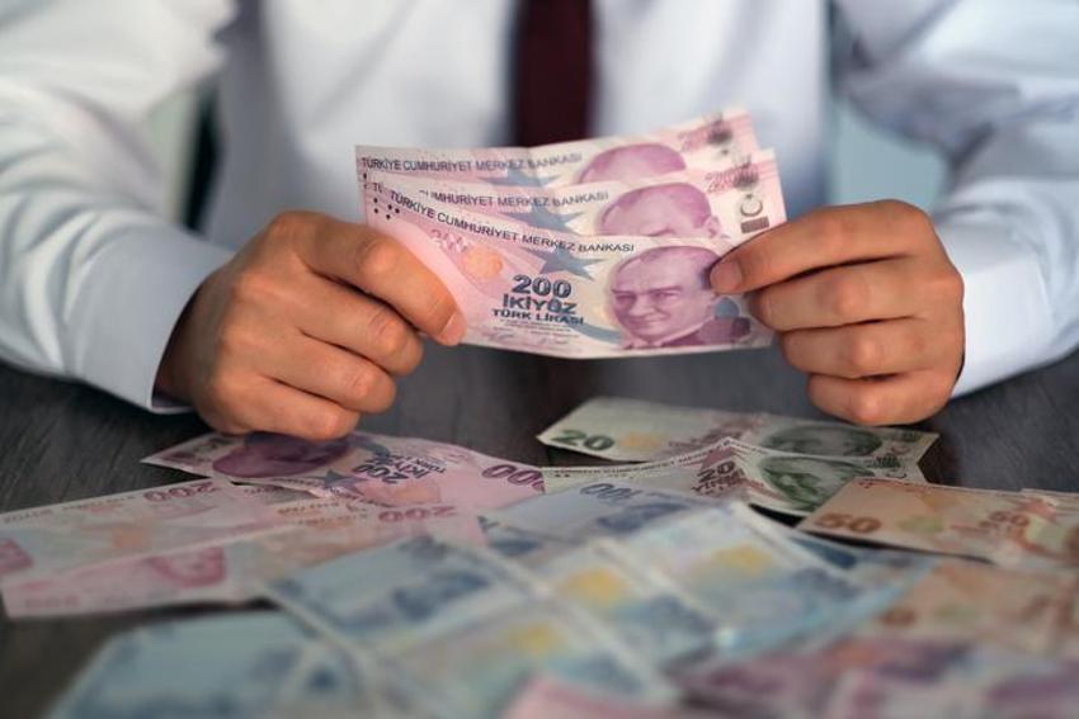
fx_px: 2518
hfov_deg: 24.2
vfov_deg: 16.3
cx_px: 540
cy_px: 360
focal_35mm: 84
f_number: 1.2
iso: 160
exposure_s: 1/1300
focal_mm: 56
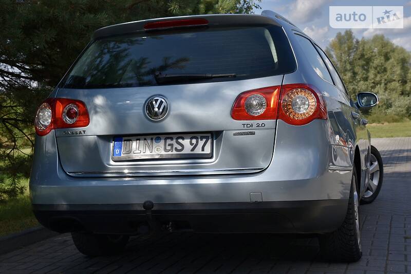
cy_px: 137
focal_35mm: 55
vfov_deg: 24.6
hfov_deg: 36.3
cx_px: 206
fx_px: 628
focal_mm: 55
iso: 200
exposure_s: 1/400
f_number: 10
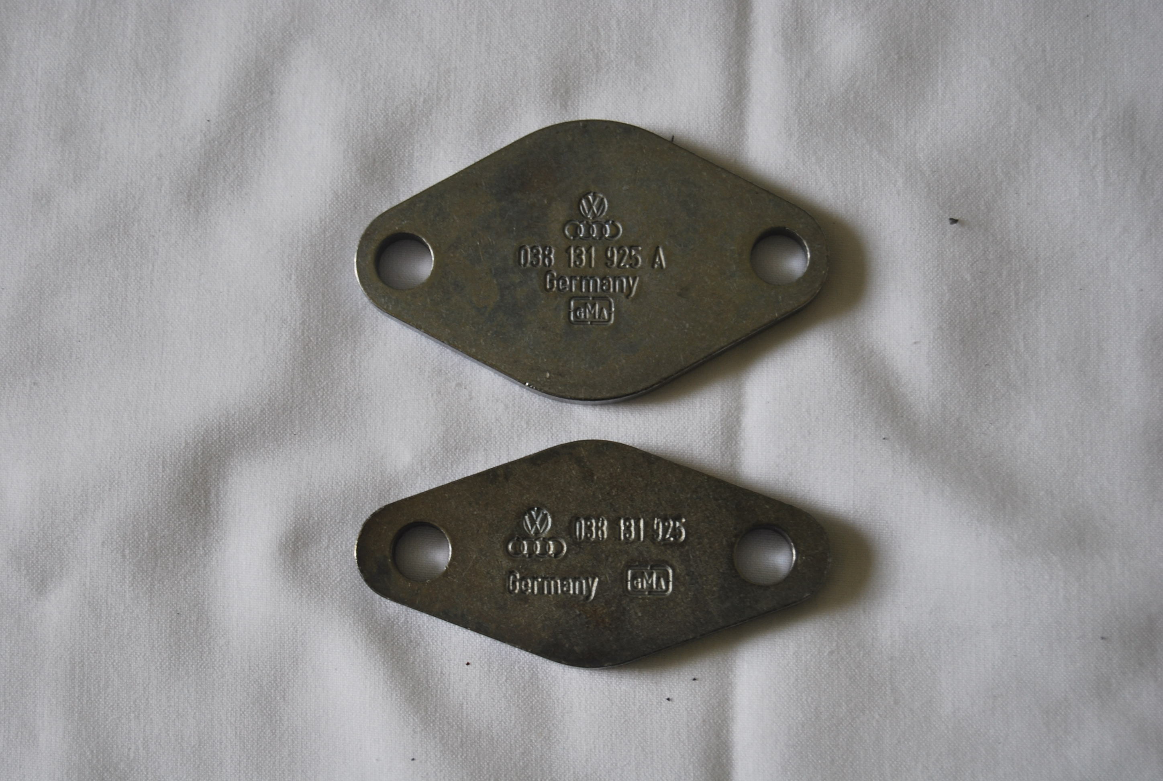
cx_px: 582
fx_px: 2671
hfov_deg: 24.6
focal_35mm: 82
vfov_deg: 16.6
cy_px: 390
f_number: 5.6
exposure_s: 1/40
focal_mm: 55
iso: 200
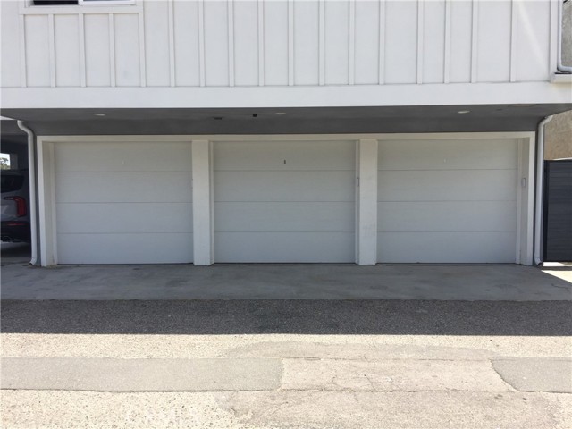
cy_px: 214
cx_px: 286
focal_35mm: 29
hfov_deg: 61.7
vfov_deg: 48.2
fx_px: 479
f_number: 2.2
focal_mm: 4.15
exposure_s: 1/1130
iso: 32
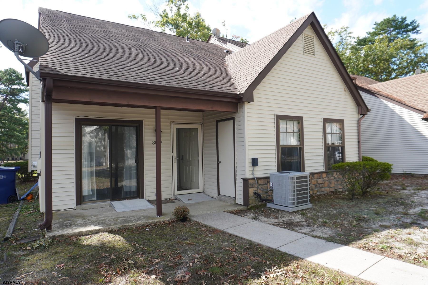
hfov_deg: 73.7
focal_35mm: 24
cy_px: 142
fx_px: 285
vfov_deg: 53.1
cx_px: 214
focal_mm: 16
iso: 100
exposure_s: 1/125
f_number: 5.6
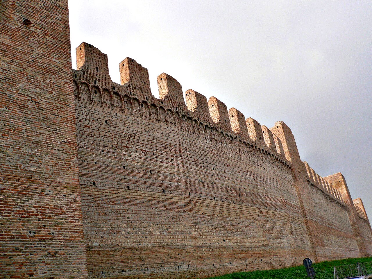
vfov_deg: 40.7
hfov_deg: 52.6
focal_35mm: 35
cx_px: 186
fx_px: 376
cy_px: 140
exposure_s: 1/250
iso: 80
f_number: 5.6
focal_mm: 5.8
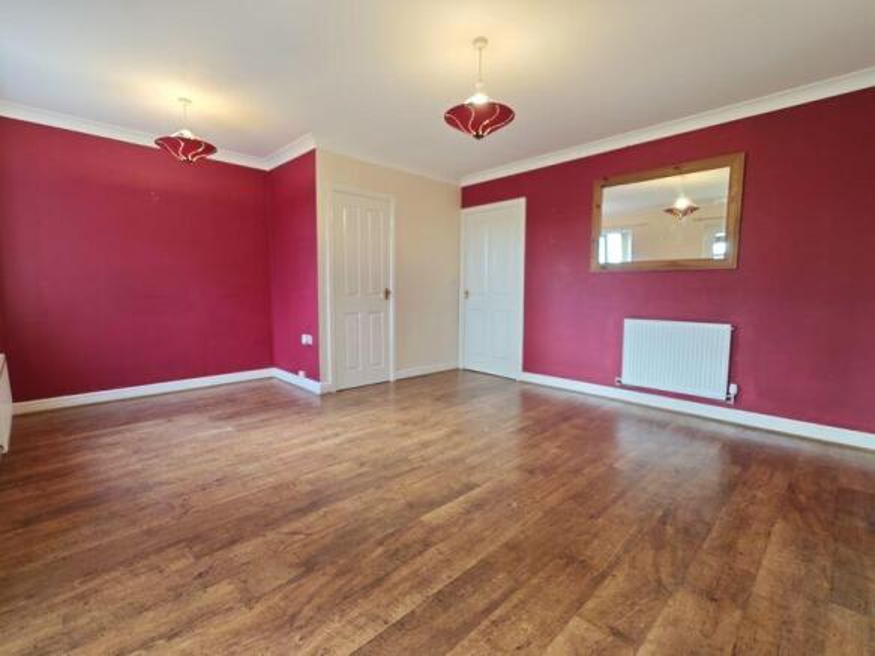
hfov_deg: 102.1
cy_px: 328
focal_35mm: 14
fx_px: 354
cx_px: 438
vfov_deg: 85.7
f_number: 1.8
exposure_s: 1/35.2
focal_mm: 2.03
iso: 64
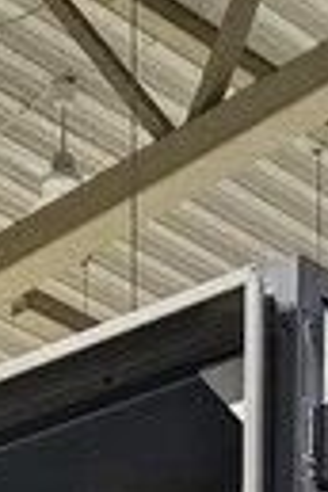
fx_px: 2528
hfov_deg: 7.4
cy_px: 1335
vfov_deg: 9.4
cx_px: 297
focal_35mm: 185
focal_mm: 5.4
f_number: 1.8
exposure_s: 1/100
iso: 320
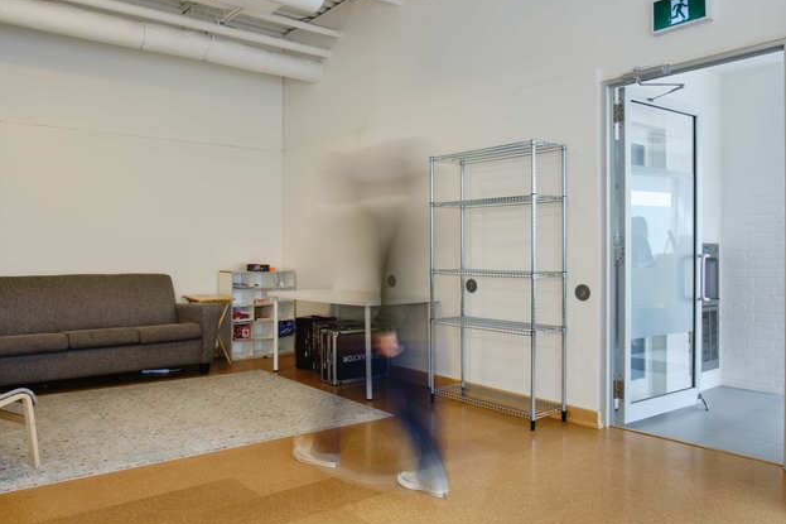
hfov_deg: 69.1
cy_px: 242
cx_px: 343
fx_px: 567
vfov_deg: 49.5
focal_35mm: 26
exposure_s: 1/2
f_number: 9
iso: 160
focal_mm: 12
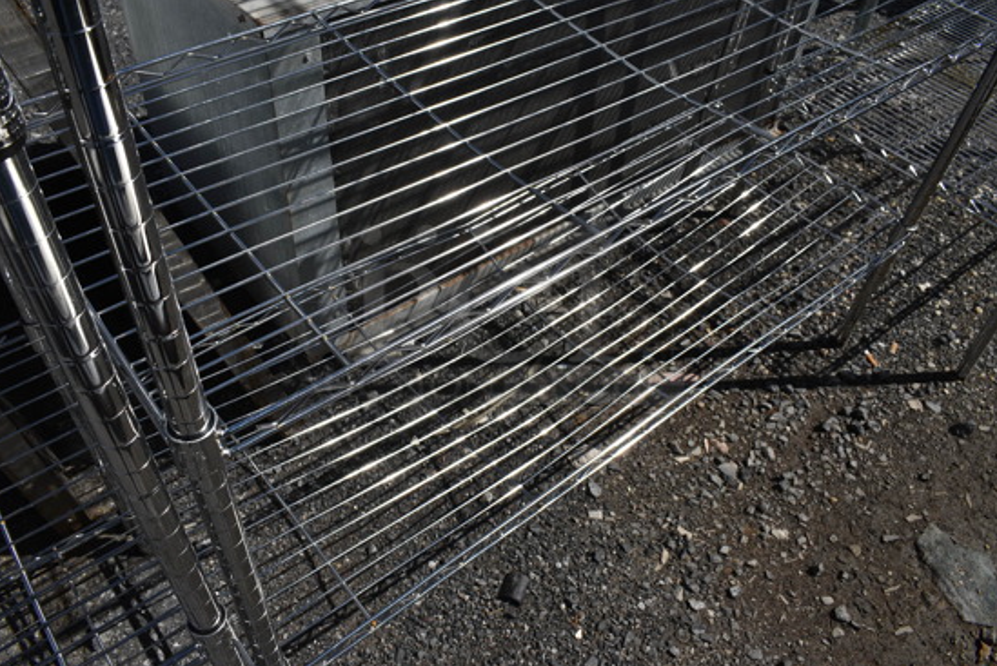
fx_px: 831
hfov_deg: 61.9
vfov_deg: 43.7
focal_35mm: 30
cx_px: 483
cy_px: 309
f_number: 11
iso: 100
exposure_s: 1/500
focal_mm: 18
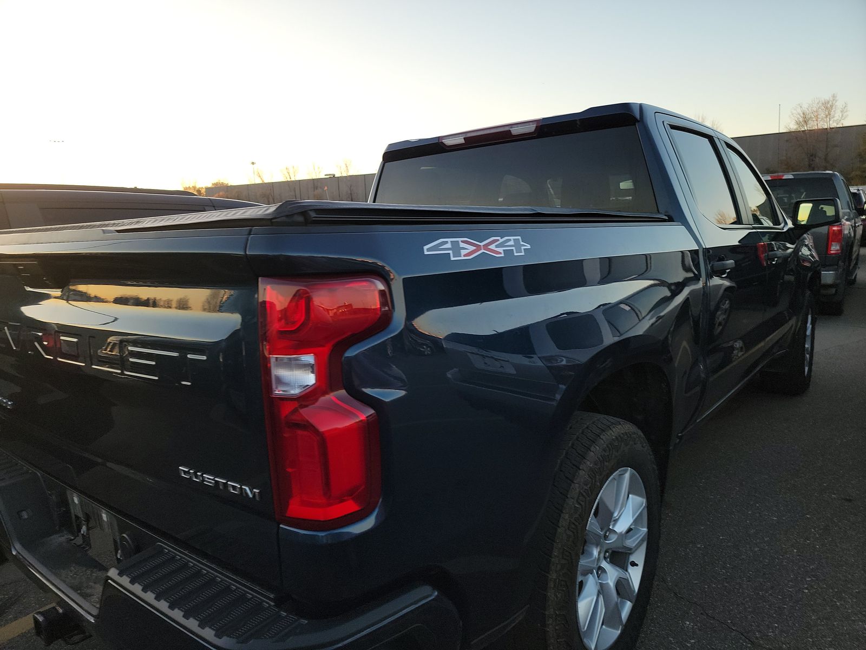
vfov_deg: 56.8
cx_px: 433
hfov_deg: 71.6
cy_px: 325
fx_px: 600
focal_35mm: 24
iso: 62
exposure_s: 1/119
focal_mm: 6.7
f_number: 1.8
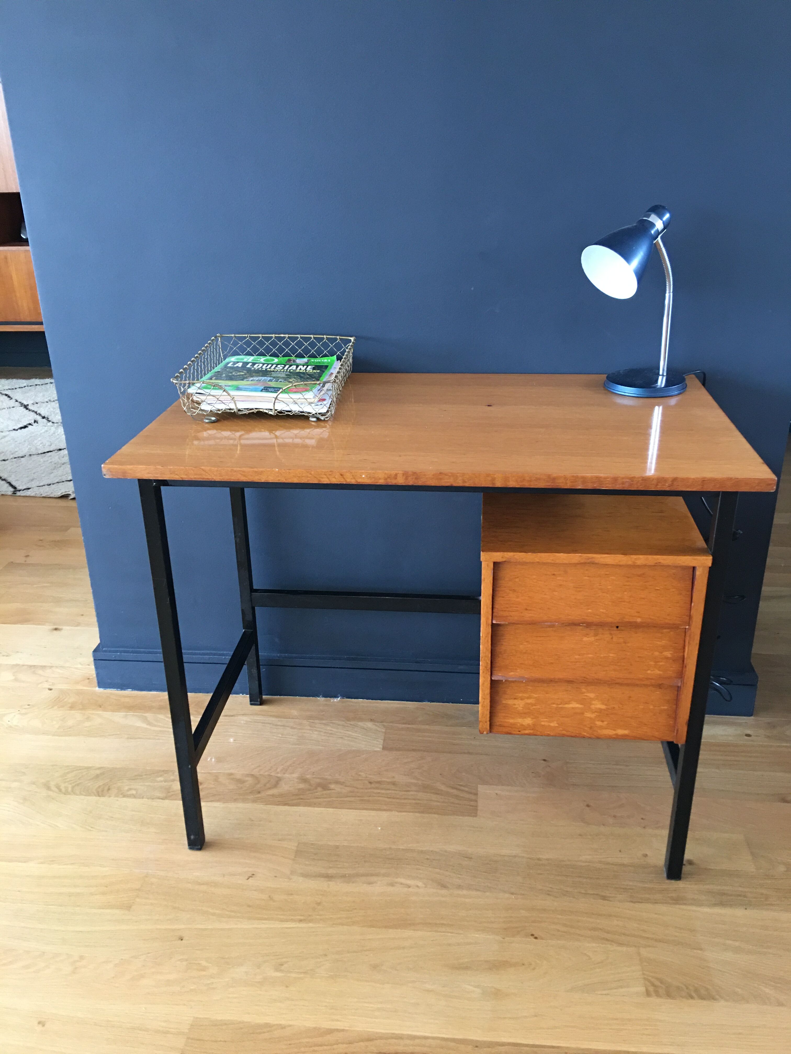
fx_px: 884
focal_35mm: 29
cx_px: 396
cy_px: 527
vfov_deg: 61.7
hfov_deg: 48.2
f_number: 2.2
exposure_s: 1/17
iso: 100
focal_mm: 4.15
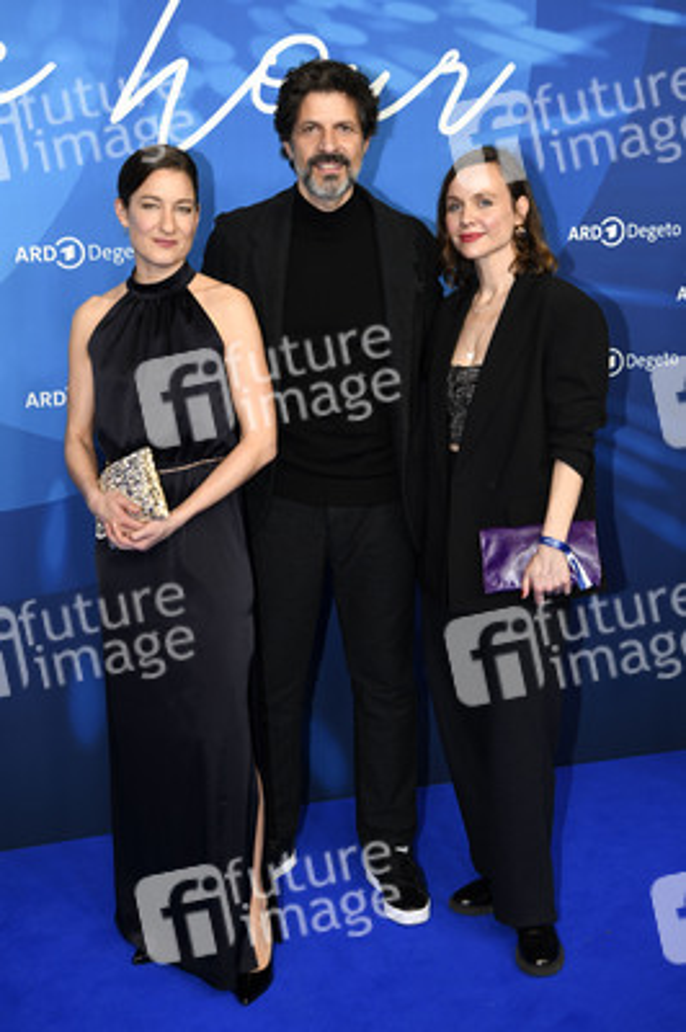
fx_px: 1317
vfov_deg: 42.8
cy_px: 516
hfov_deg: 29.2
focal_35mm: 46
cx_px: 343
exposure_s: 1/320
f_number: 4
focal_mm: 46
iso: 800
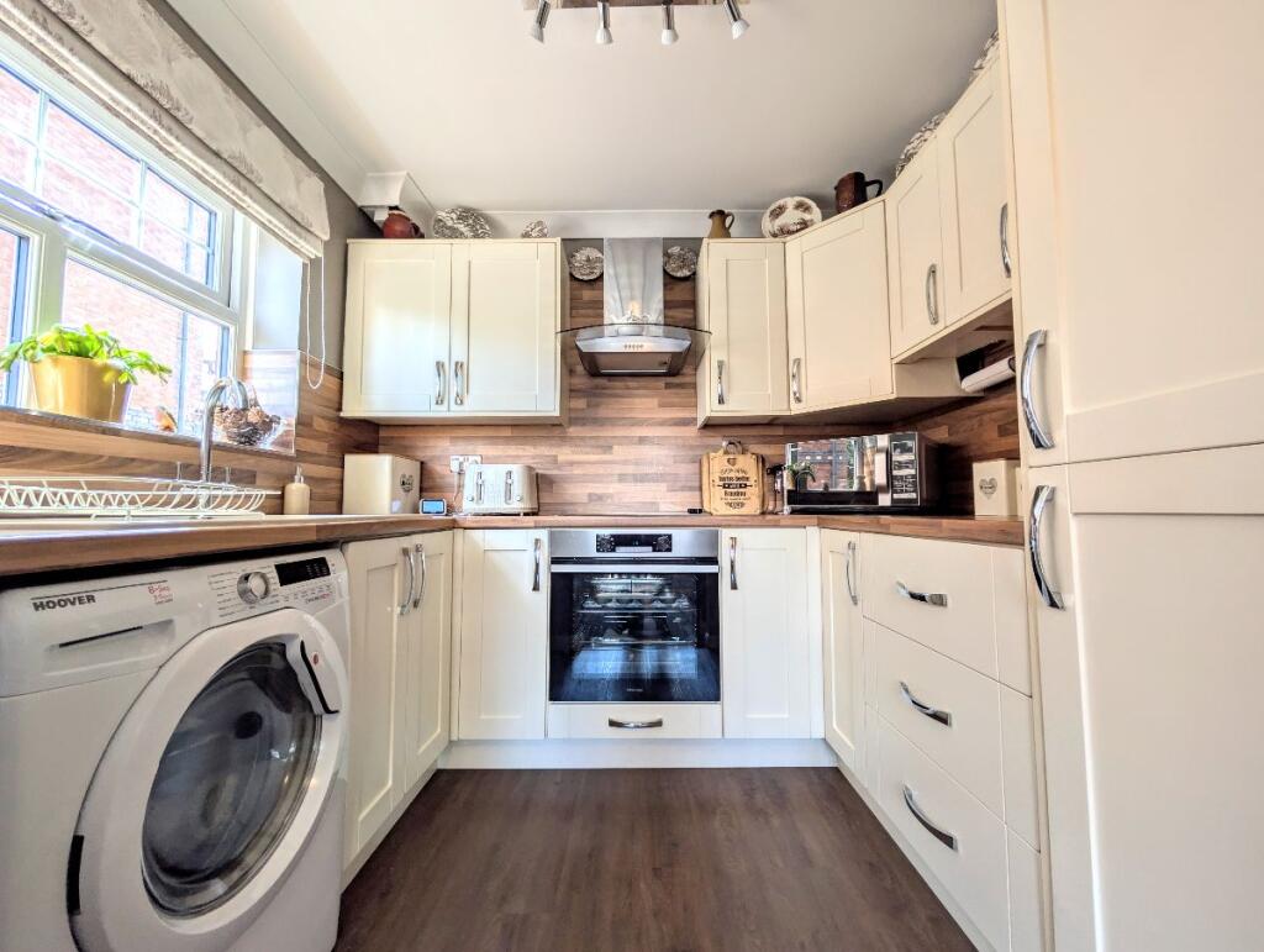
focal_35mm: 12
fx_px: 439
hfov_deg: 110.5
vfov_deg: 94.6
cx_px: 632
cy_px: 476
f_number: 1.7
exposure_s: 1/93.8
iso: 54
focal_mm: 2.02
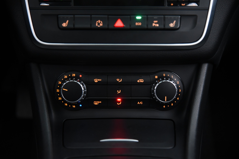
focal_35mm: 92
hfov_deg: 22.1
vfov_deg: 14.9
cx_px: 120
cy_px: 80
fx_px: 611
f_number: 4
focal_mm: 92
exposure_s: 1/20
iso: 4000
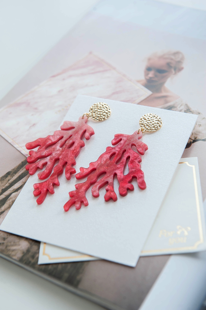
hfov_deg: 19.4
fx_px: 602
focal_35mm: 70
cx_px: 103
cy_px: 155
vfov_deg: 28.9
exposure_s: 1/160
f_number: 6.3
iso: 640
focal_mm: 70
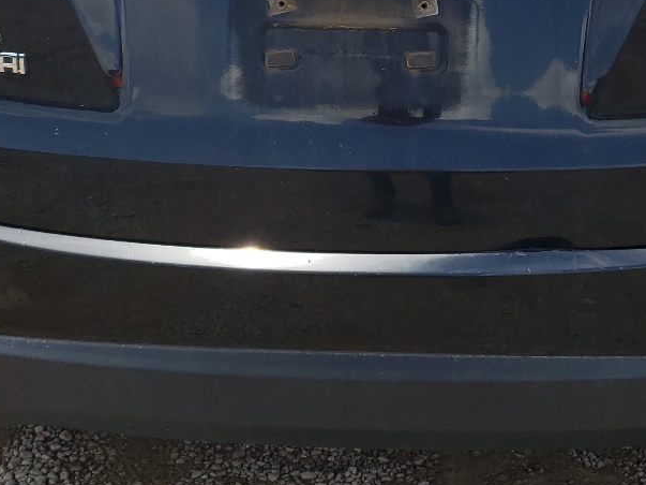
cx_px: 366
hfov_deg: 28.1
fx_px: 1287
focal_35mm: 69
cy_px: 35
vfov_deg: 20.8
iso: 50
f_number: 1.5
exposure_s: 1/1667
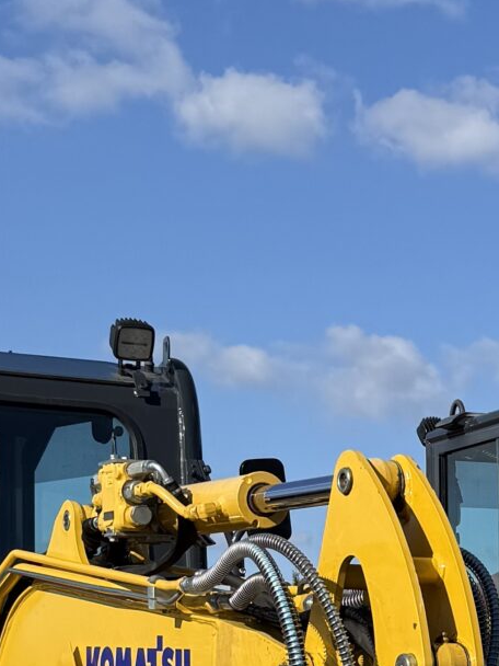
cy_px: 784
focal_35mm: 101
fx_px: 1941
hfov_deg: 14.1
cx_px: 640
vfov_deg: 18.5
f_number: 1.78
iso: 80
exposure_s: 1/5319
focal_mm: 6.76
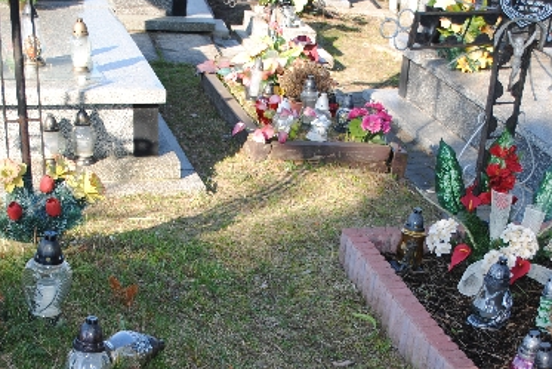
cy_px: 305
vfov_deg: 20.1
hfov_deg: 30.1
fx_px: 1028
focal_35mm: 67
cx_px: 274
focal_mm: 26
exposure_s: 1/160
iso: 100
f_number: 4.2
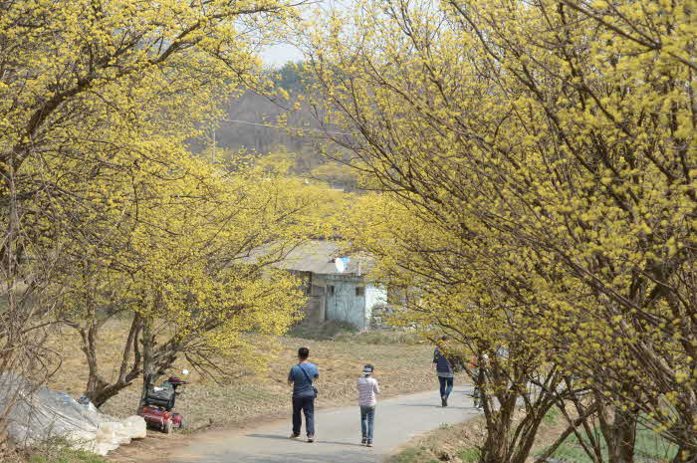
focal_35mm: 68
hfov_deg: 29.7
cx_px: 348
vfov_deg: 20.0
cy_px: 232
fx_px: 1315
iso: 200
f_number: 7.1
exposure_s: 1/400
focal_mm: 68
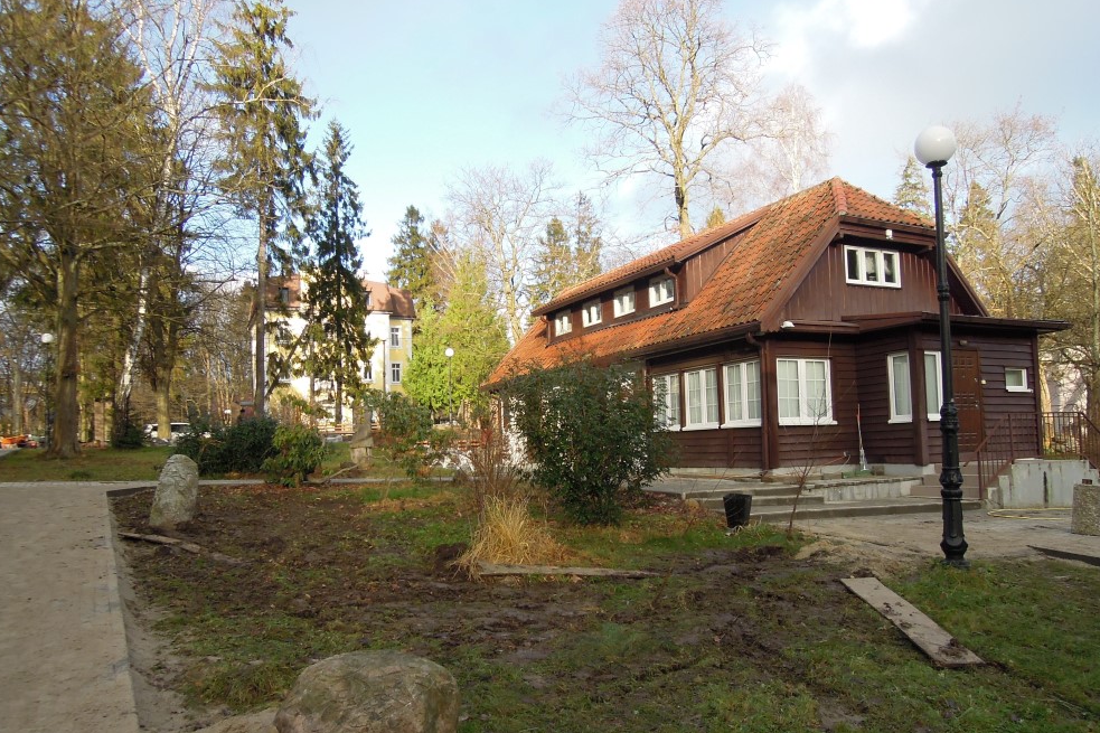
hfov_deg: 69.4
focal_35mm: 26
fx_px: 794
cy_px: 416
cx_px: 528
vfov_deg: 49.4
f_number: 2.8
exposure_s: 1/640
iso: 160
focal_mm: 4.3
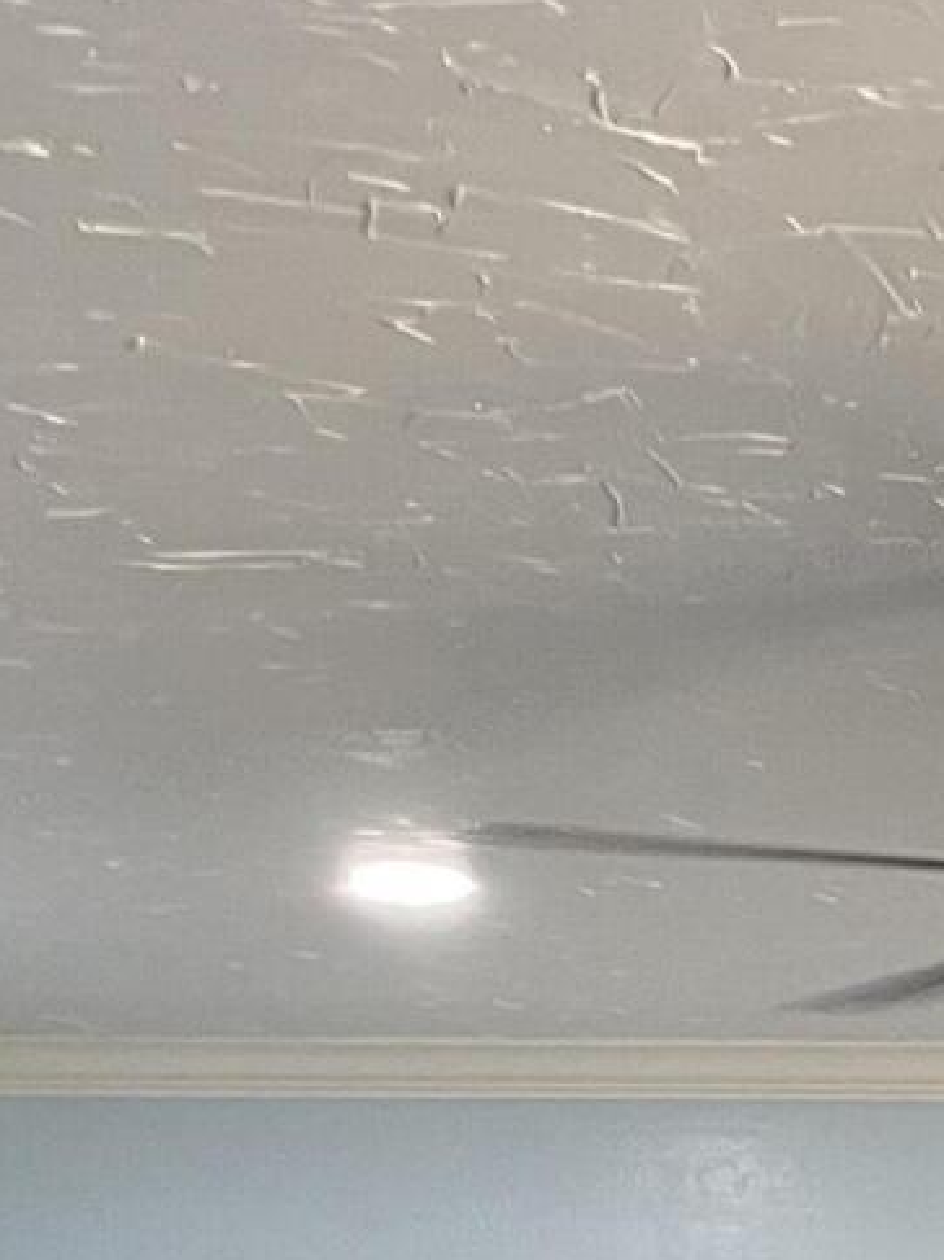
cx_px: 1629
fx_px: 3894
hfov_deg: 12.7
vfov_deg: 15.1
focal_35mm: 107
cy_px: 2494
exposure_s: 1/60
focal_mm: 4.2
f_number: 1.6
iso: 160
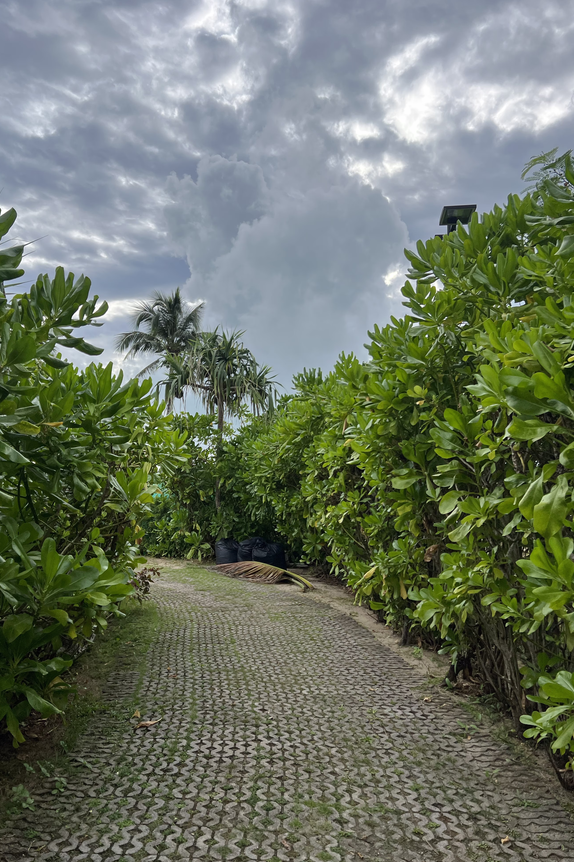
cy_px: 431
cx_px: 247
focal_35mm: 28
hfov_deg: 46.3
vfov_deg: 65.5
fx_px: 670
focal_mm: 5.7
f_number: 1.5
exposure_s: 1/3165
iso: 50
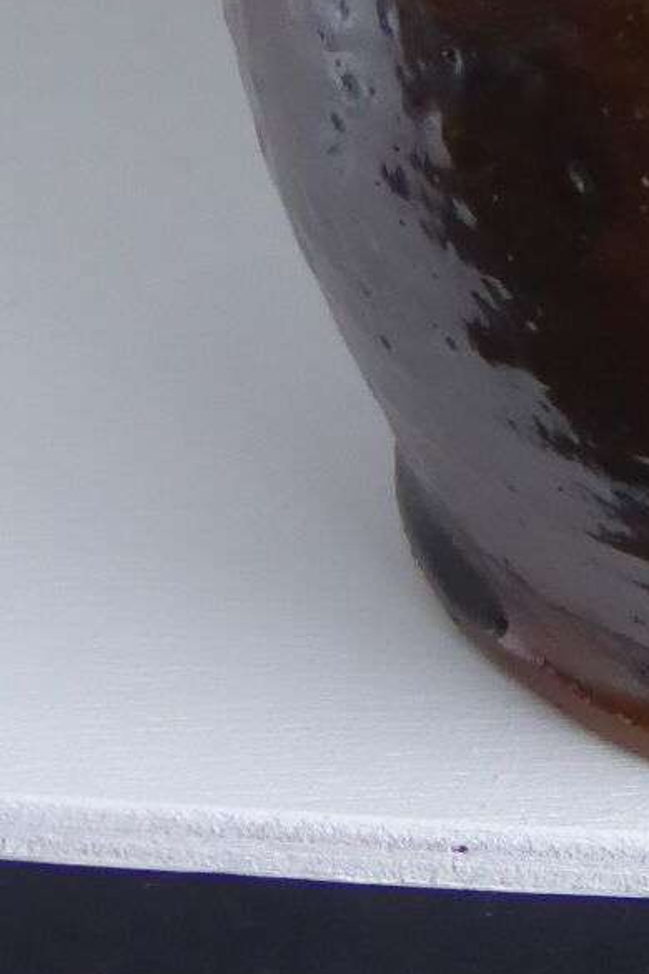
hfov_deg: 9.4
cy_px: -709
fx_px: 3840
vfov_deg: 13.2
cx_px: 959
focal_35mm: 142
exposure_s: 1/30
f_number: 3.9
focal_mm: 6.9
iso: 400
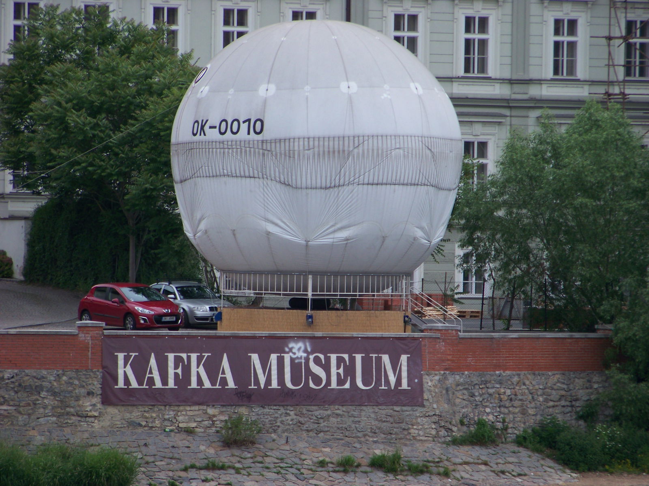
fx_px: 8099
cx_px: 324
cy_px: 243
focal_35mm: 432
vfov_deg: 3.4
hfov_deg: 4.6
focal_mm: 70.2
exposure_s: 1/100
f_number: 4.8
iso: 64
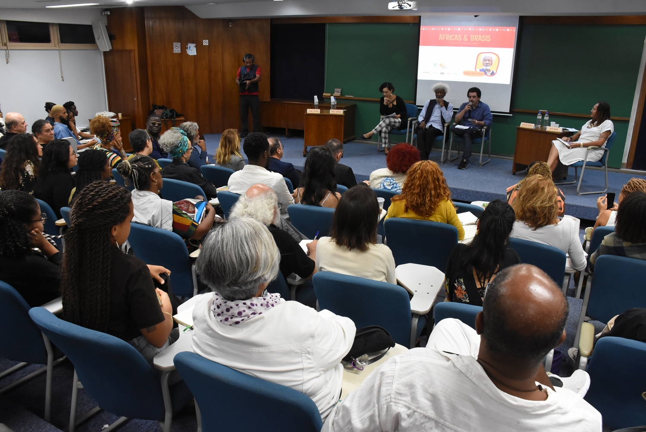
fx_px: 485
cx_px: 323
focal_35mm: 27
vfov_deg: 48.0
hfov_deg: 67.3
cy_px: 216
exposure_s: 1/50
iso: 2500
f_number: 7.1
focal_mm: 18
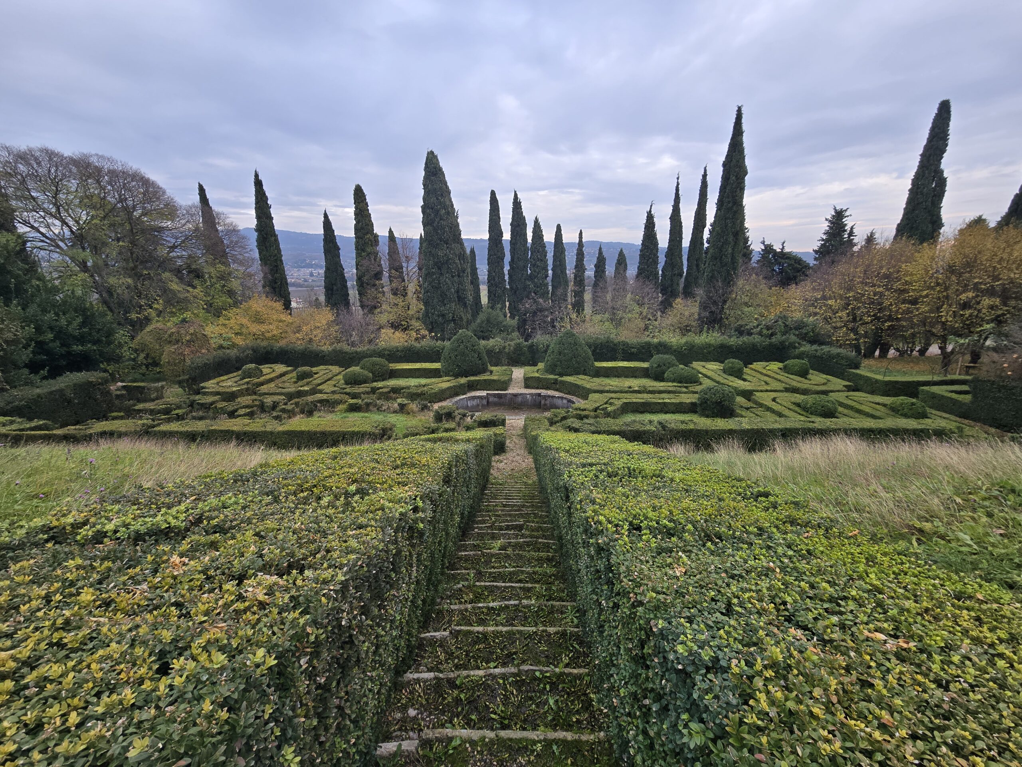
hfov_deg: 106.2
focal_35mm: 13
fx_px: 384
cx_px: 511
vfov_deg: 89.9
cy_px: 384
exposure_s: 1/335
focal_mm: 2.2
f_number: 2.2
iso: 50
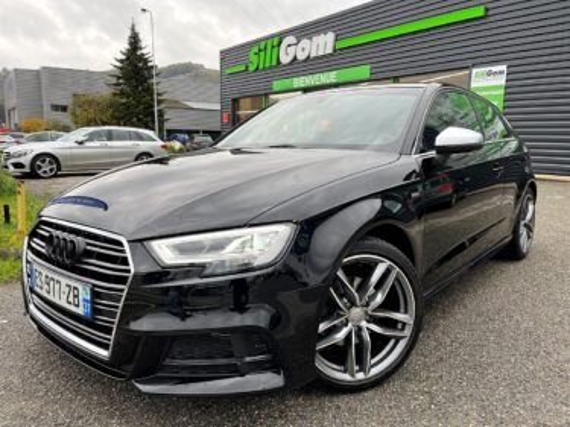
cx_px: 285
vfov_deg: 53.0
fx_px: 428
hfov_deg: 67.3
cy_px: 214
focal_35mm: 26
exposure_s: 1/95
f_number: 1.6
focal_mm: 5.1
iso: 40
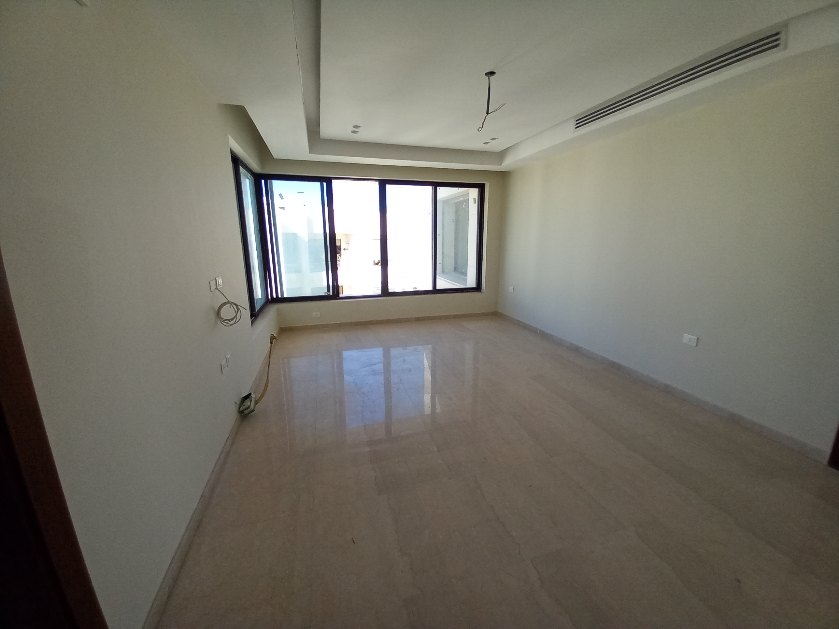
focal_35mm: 13
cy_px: 314
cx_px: 420
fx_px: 315
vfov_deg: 89.9
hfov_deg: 106.2
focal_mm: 1.13
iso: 40
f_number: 2.2
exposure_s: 1/179
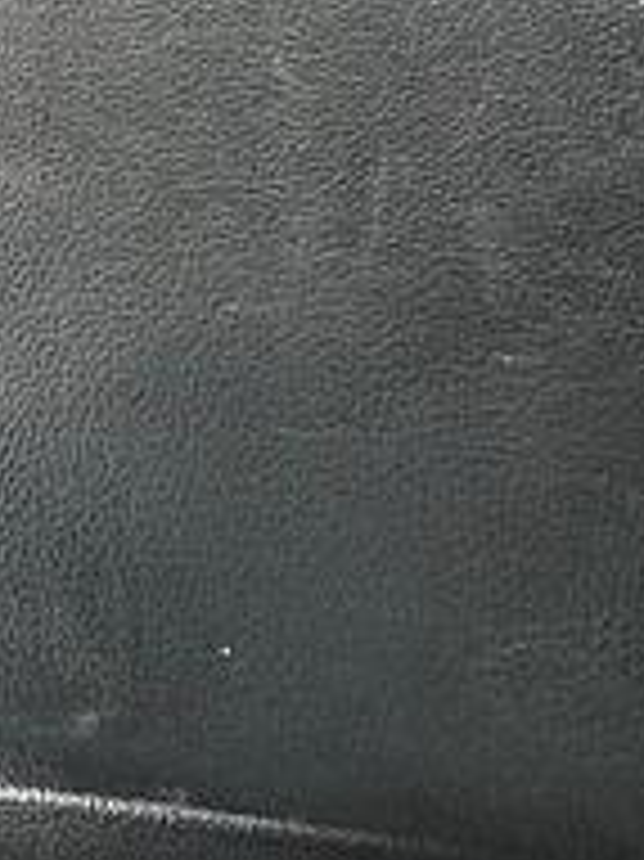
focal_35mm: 94
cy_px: -1013
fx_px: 2334
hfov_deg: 14.5
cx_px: -369
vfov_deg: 15.3
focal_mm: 2.22
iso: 250
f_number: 2.2
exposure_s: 1/99
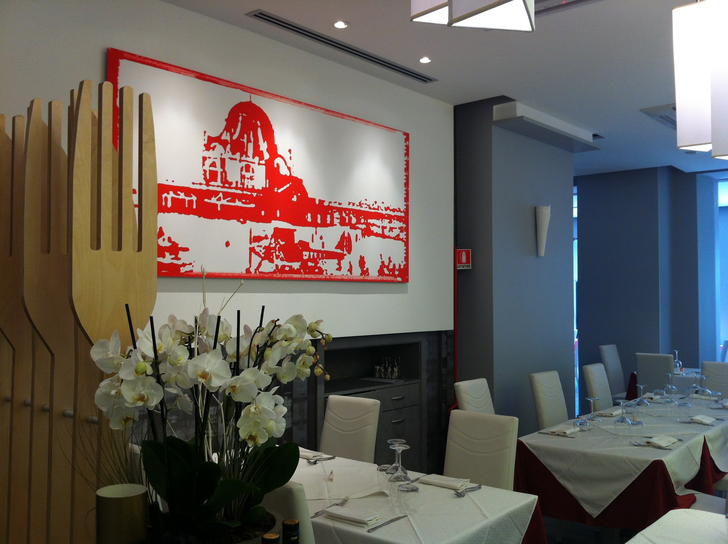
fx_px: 735
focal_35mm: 35
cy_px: 272
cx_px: 364
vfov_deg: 40.6
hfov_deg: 52.7
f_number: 2.8
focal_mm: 3.85
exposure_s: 1/24
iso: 80
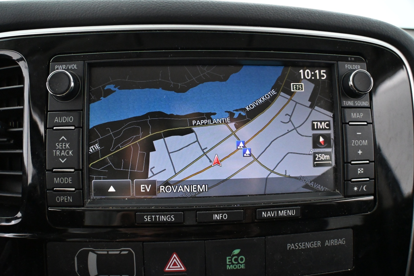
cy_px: 138
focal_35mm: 46
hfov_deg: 43.0
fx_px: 526
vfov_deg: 29.4
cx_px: 207
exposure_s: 1/60
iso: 5000
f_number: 4.8
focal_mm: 30.5
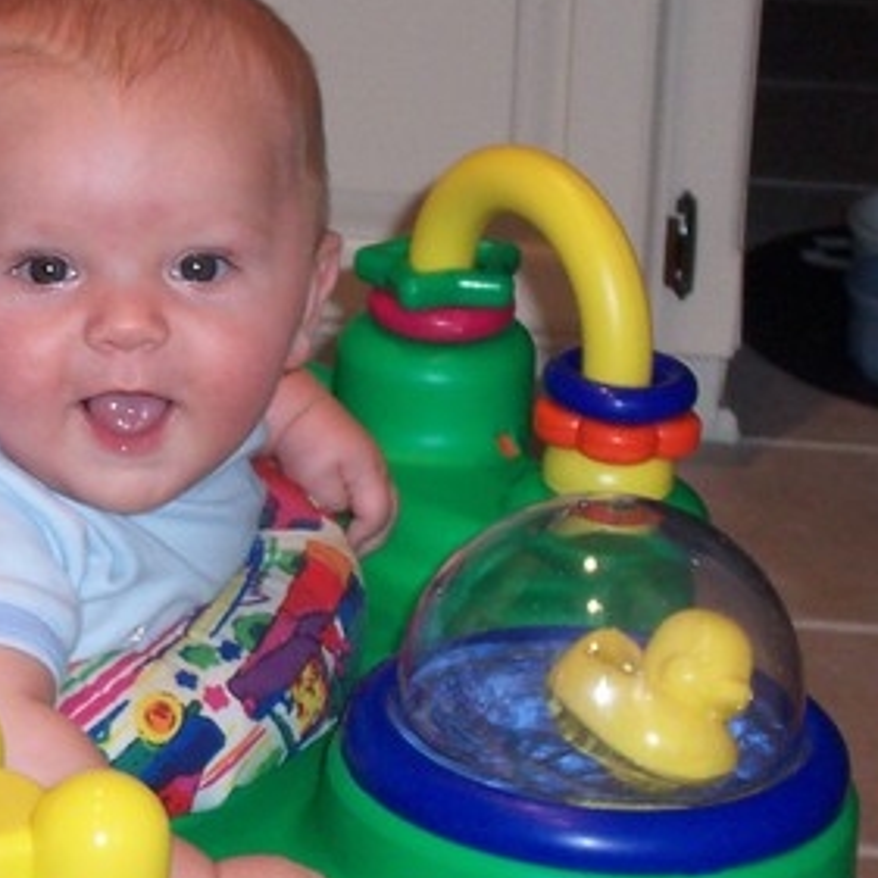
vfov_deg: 12.2
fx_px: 4104
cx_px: 37
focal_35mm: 143
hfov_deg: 12.1
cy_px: 525
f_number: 4
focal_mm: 10.8
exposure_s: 1/90
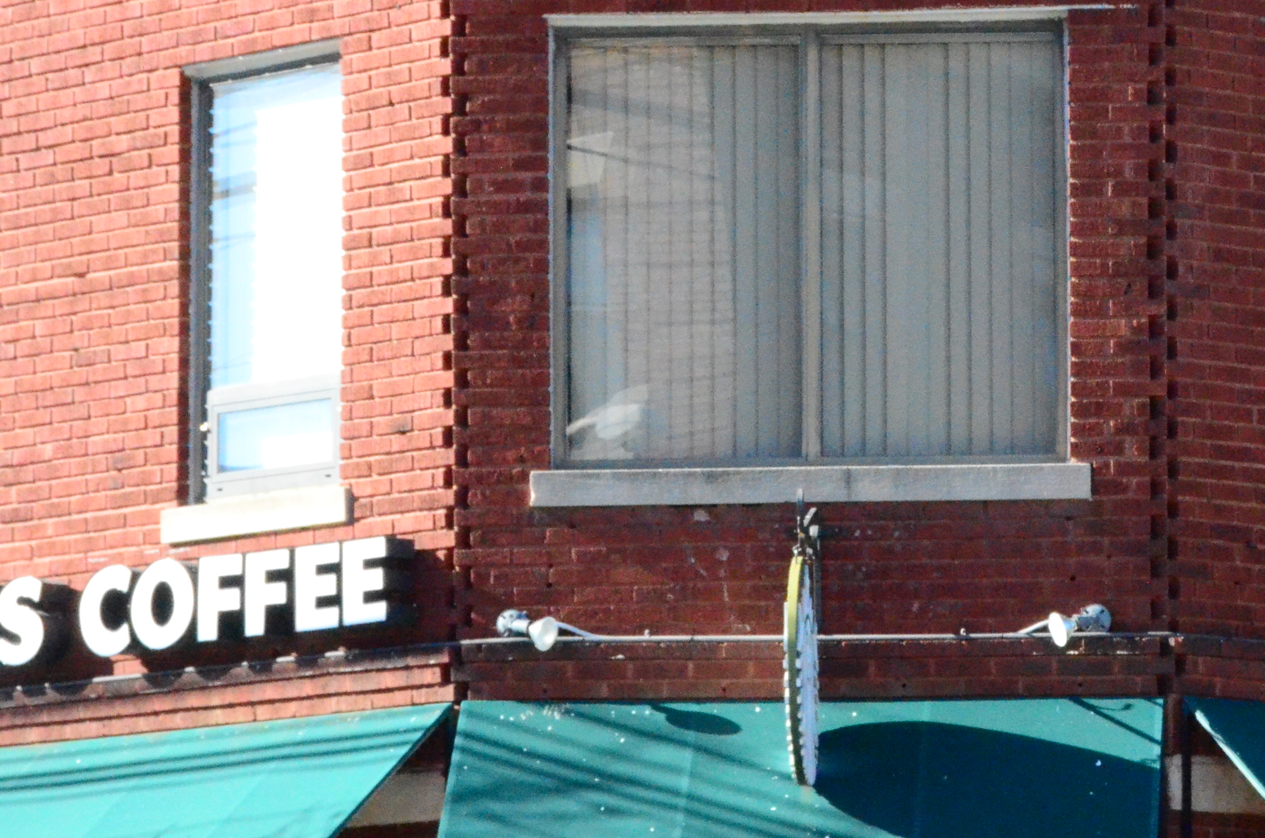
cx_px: 1152
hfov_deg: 10.6
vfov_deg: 7.0
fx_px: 6803
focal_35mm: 194
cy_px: 260
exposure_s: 1/1600
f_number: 14
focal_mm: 70
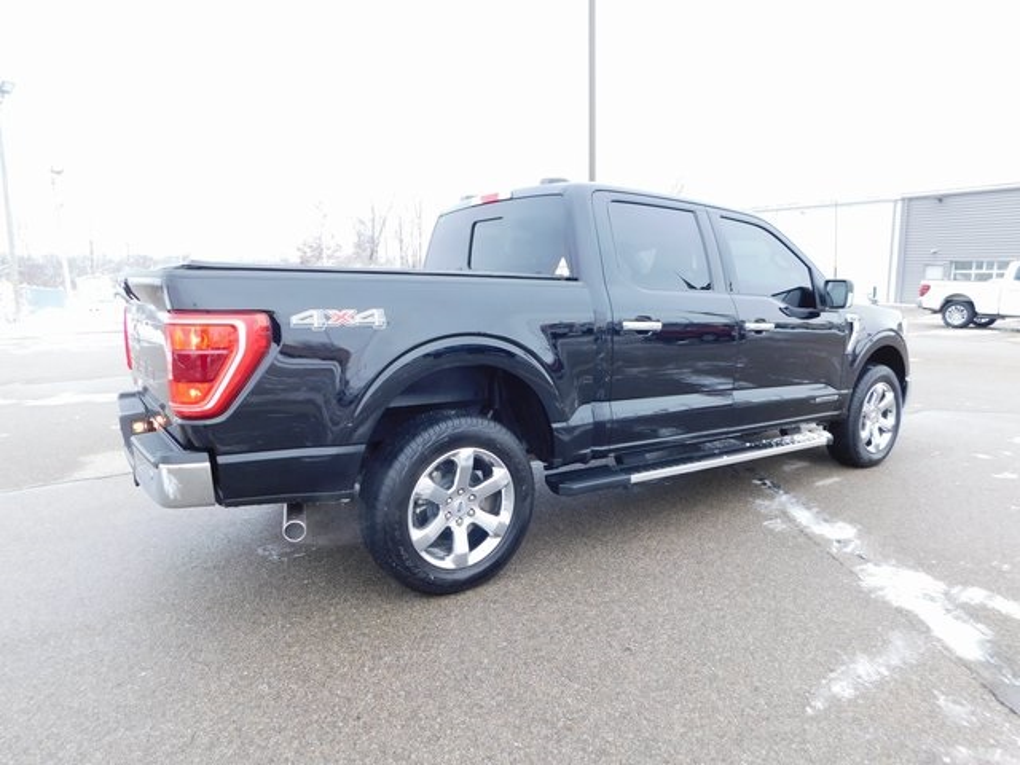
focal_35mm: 23
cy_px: 382
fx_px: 678
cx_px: 510
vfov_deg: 58.9
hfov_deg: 73.9
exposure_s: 1/30
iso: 160
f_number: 3
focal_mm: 4
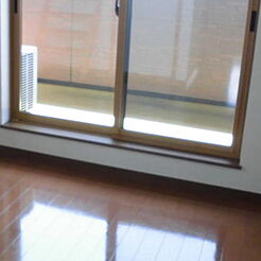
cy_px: 106
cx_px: 47
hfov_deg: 29.7
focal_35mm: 56
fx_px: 478
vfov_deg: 30.5
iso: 200
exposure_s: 1/60
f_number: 3.5
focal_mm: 4.6
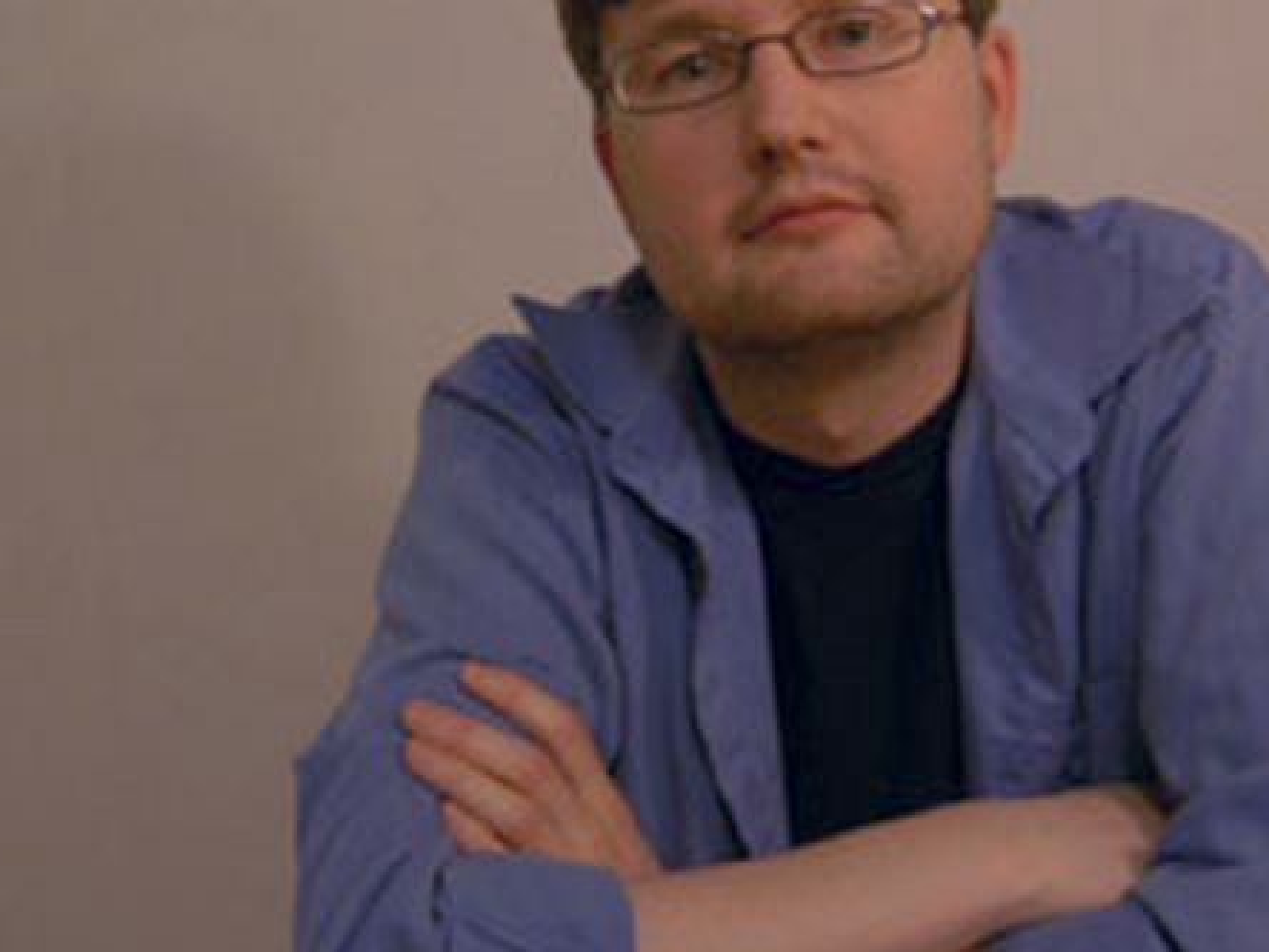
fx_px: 1796
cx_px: 777
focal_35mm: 49
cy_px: 317
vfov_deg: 29.5
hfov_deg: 38.7
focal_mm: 5.6
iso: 50
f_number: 2.8
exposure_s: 1/8
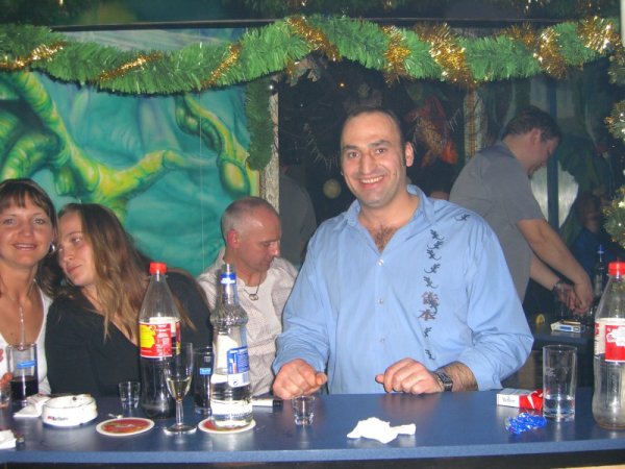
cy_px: 234
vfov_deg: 37.7
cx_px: 312
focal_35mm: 38
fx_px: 686
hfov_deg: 49.0
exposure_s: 1/60
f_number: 2.8
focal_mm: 7.9
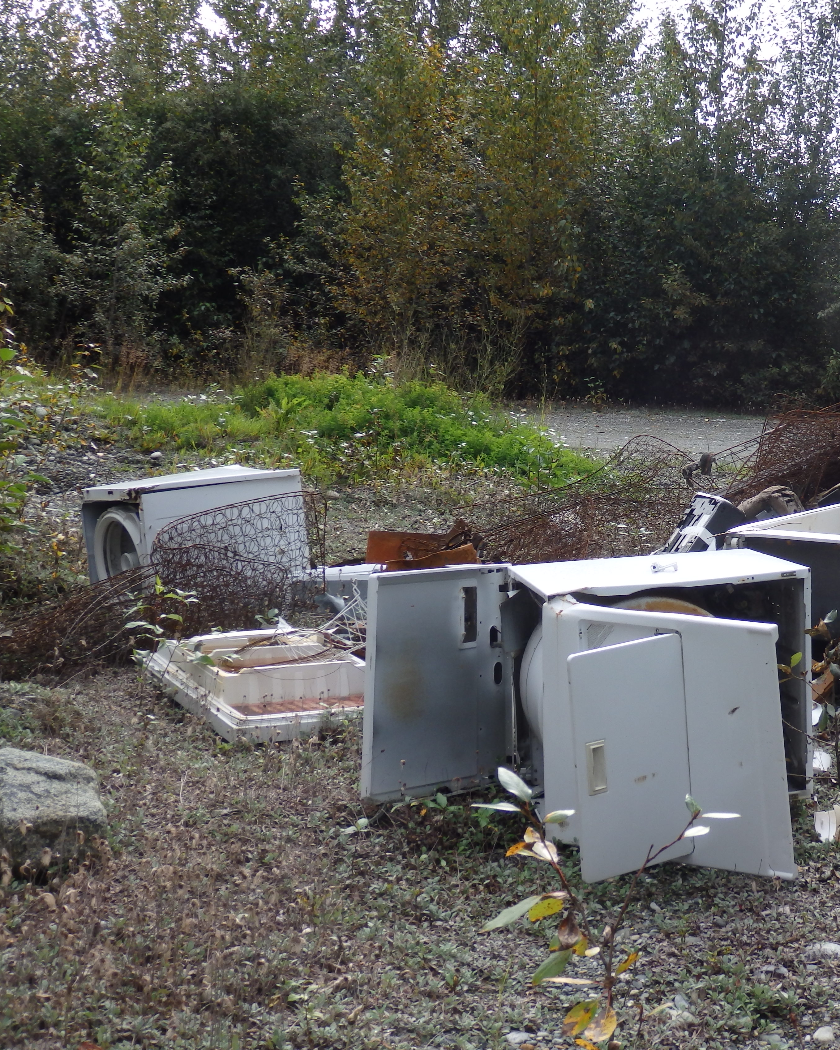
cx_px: 609
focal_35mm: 53
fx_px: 1647
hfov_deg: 28.3
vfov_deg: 35.4
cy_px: 527
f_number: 3.7
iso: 100
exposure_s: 1/200
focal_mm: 7.3
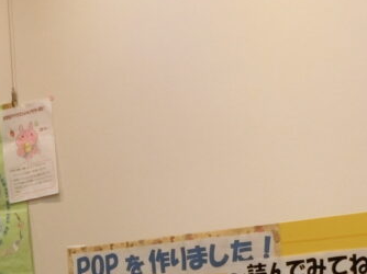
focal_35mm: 89
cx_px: 52
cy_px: 310
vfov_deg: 16.0
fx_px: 943
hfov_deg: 21.6
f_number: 3.7
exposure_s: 1/125
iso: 250
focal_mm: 5.2
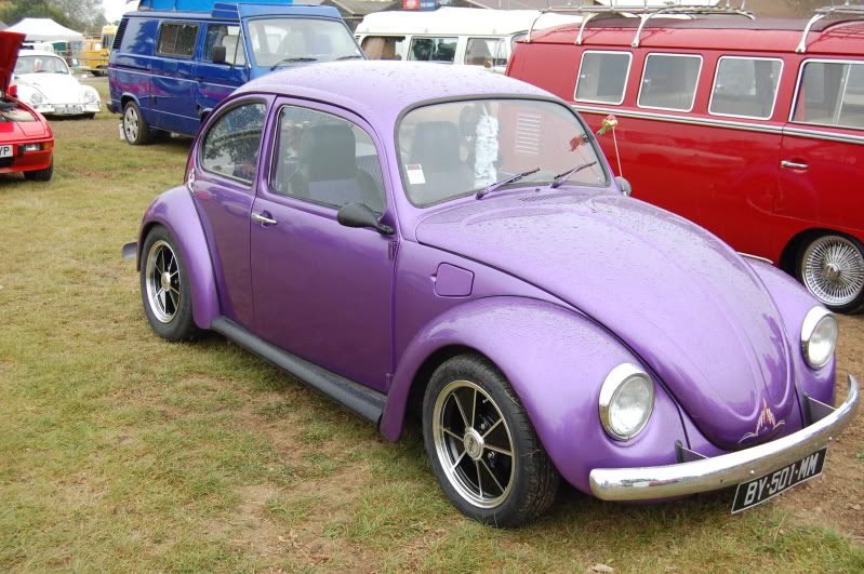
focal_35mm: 39
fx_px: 935
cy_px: 287
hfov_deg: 49.6
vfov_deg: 34.1
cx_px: 432
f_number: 5.6
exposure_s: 1/125
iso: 400
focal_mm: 26
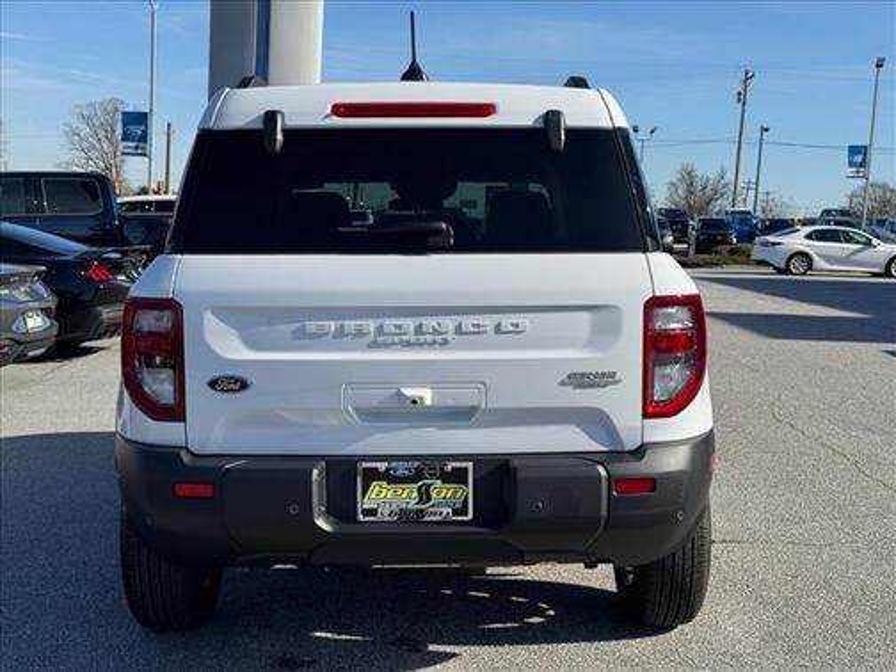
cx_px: 448
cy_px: 336
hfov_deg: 39.7
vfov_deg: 30.3
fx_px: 1242
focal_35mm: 48
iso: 64
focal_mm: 6.76
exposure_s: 1/5376
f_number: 1.78
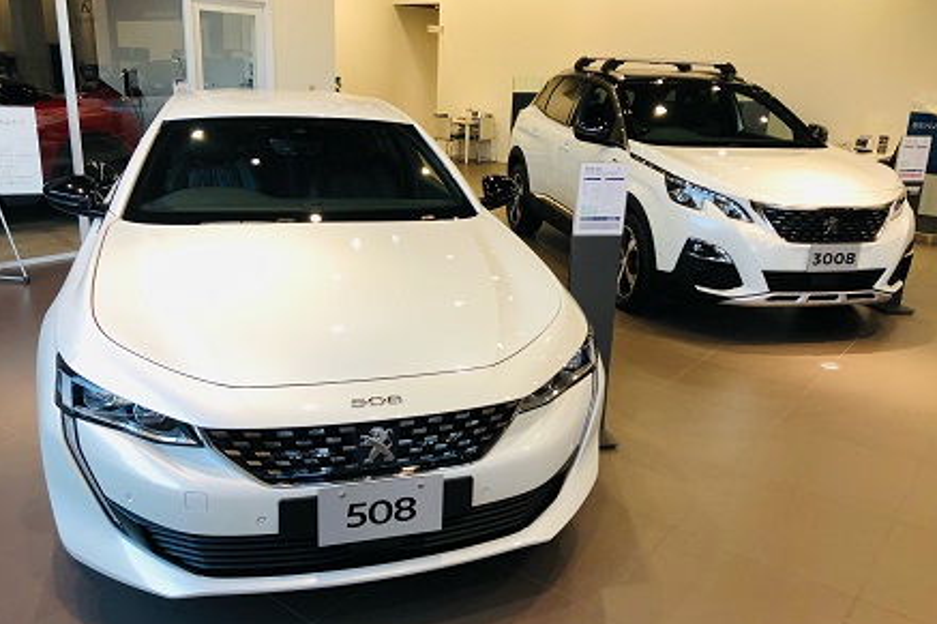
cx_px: 463
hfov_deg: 61.9
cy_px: 308
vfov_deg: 43.6
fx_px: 780
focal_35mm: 30
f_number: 1.8
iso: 25
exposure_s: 1/40
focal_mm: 3.99
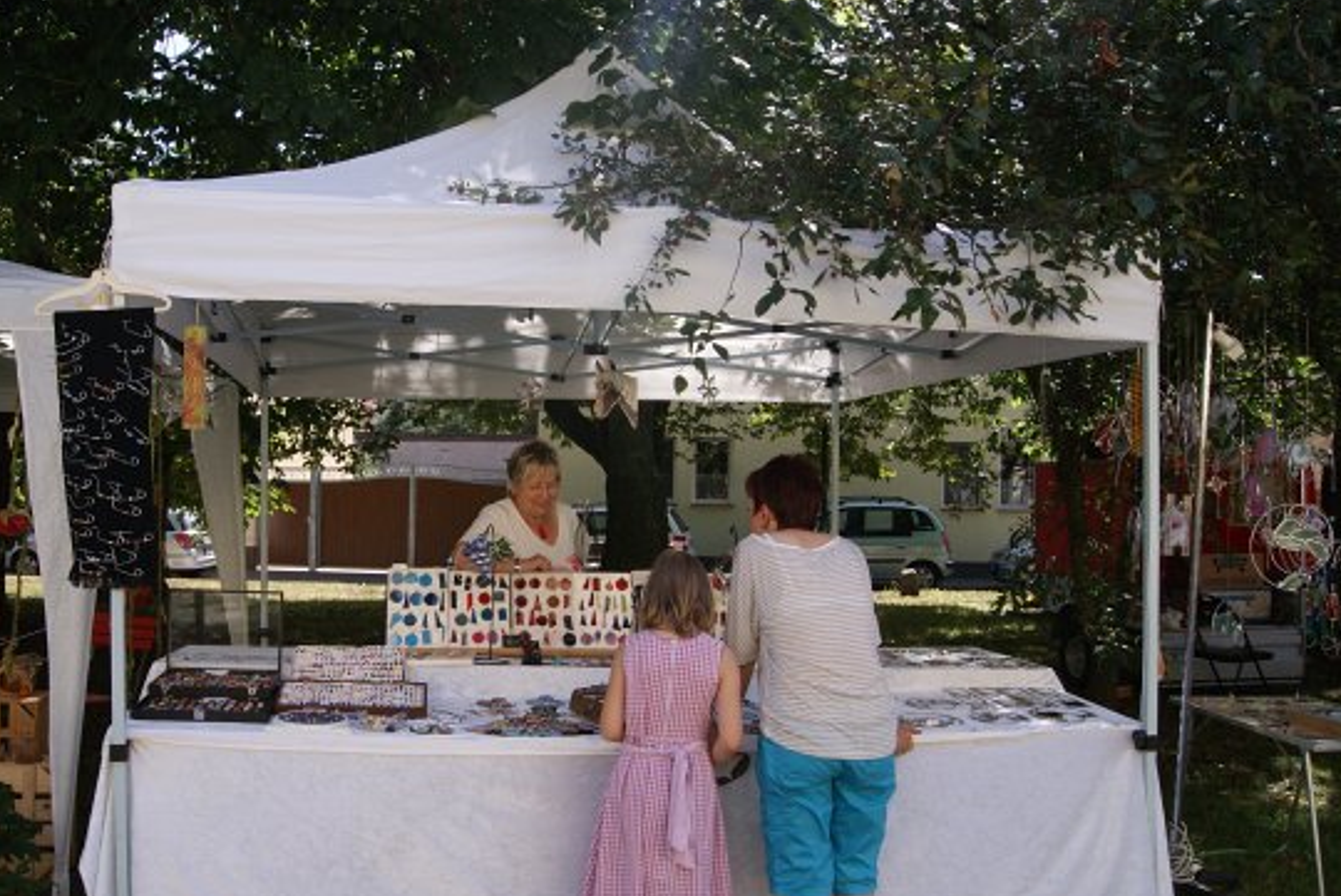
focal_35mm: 32
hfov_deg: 58.3
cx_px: 551
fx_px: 1193
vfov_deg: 41.1
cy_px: 491
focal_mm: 18
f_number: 9
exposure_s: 1/80
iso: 100
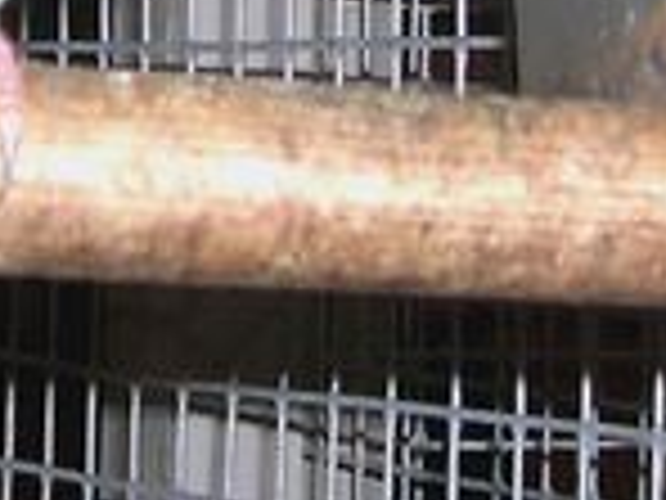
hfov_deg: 7.9
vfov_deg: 5.9
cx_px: 130
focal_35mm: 249
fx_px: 4791
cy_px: -236
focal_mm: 7.7
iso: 50
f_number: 3.2
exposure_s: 1/60.1
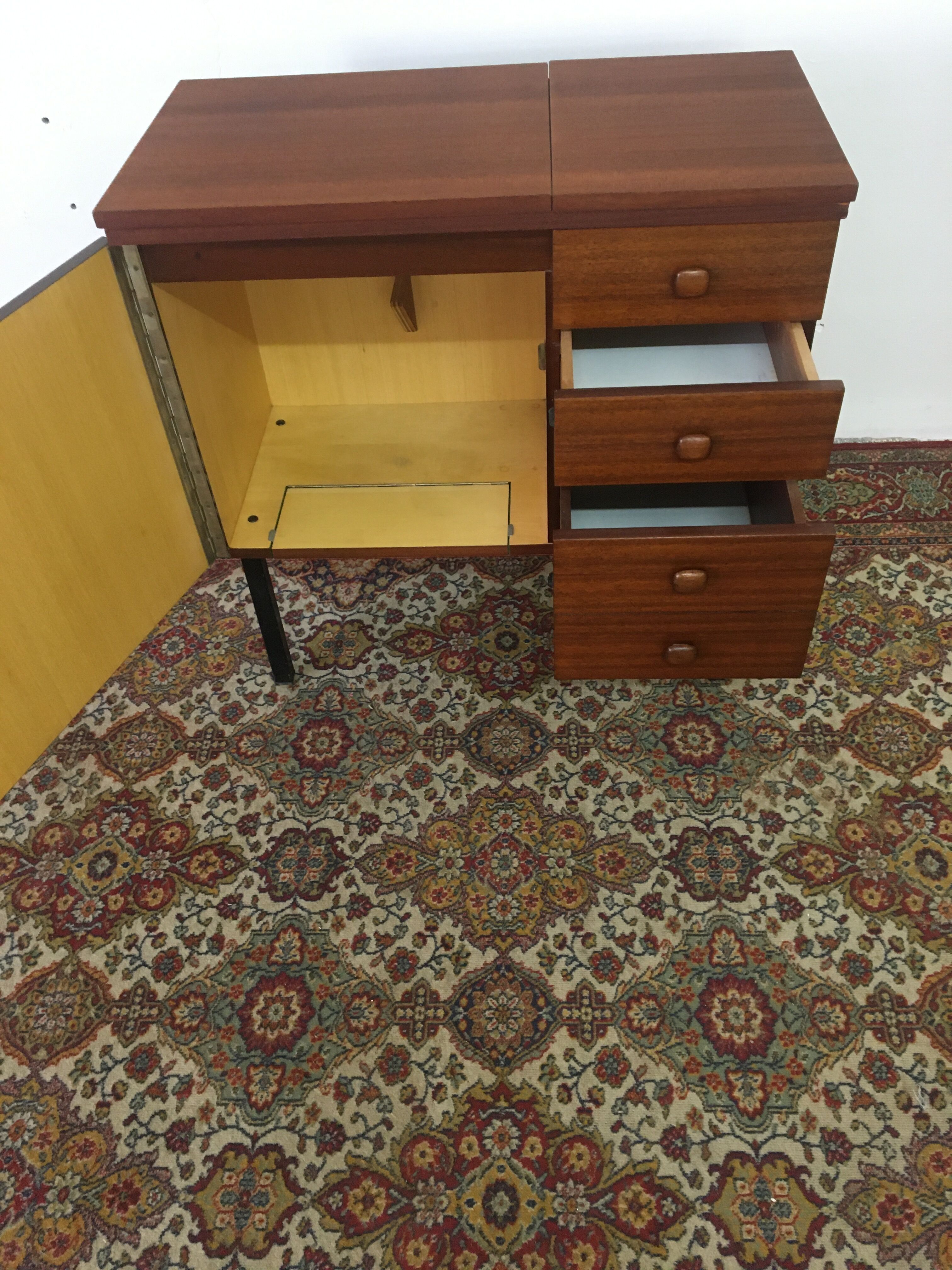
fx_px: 1063
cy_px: 635
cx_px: 476
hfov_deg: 48.2
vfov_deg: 61.7
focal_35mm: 29
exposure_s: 1/33
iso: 200
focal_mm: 4.15
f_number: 2.2
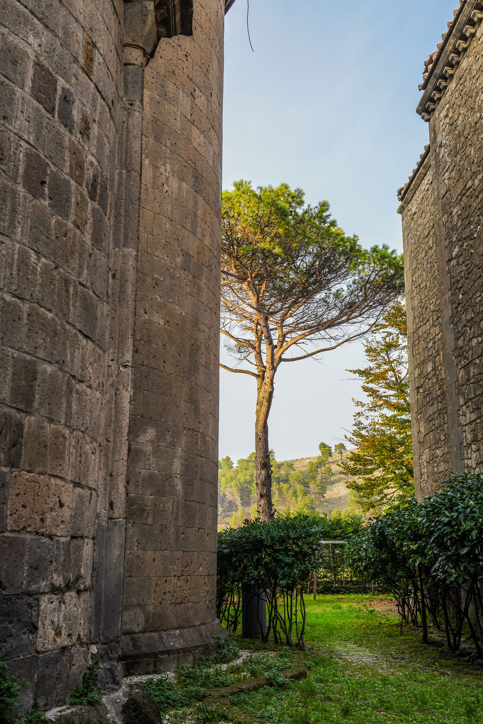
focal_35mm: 35
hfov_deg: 37.9
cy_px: 362
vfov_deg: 54.4
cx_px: 242
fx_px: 704
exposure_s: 1/40
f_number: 8
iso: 100
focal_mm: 35
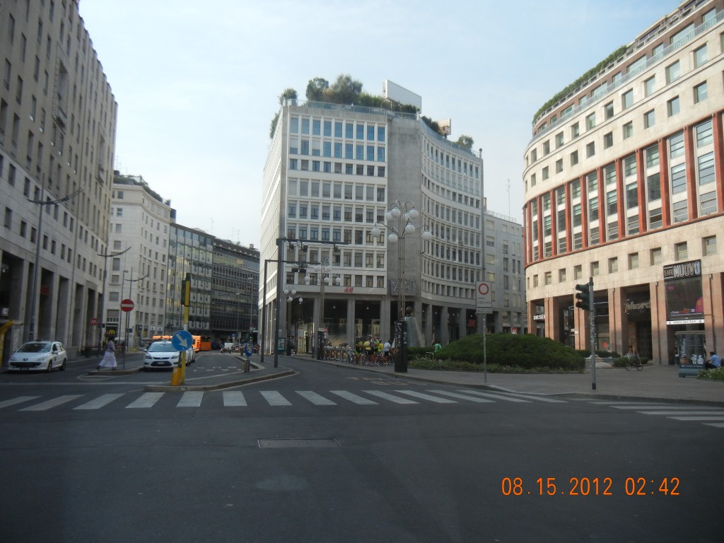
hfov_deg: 60.0
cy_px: 272
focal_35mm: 30
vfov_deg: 46.8
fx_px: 627
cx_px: 362
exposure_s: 1/747
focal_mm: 5.4
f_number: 3.5
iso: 160
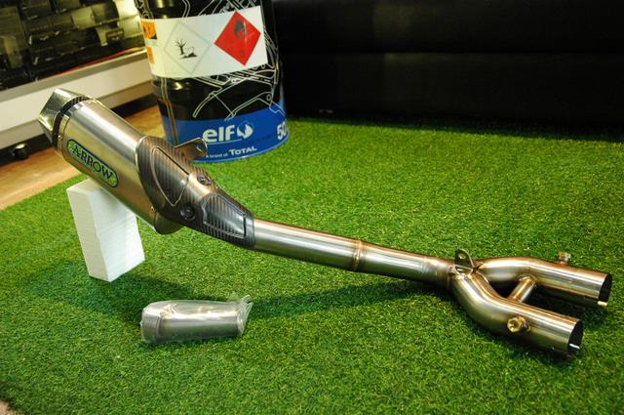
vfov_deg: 36.8
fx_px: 623
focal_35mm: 36
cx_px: 312
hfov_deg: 53.2
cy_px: 208
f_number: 3.2
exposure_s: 1/40
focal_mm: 24
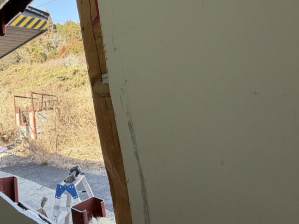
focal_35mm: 24
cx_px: 66
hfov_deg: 65.9
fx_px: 207
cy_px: 66
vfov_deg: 55.1
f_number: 2.2
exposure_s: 1/120
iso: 64
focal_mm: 2.22
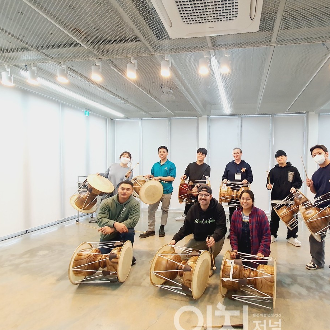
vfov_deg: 87.4
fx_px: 173
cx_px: 222
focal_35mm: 16
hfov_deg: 84.1
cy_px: 172
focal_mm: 1.8
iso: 160
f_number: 2.2
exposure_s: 1/60
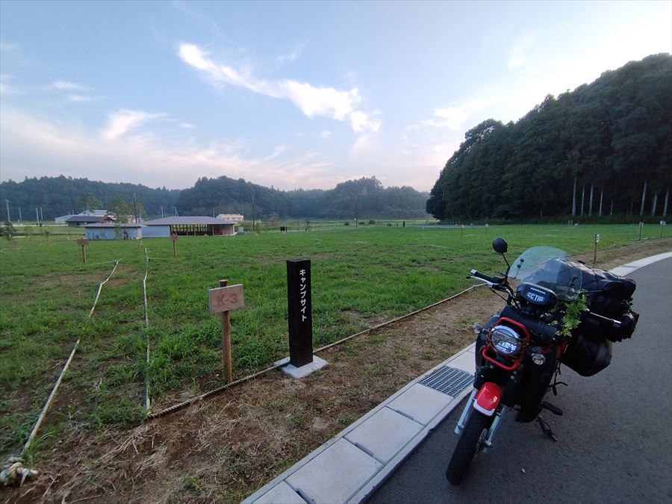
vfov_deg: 78.1
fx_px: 311
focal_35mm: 16
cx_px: 336
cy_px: 252
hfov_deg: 94.5
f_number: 2.2
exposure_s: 1/245
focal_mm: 1.65
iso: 50
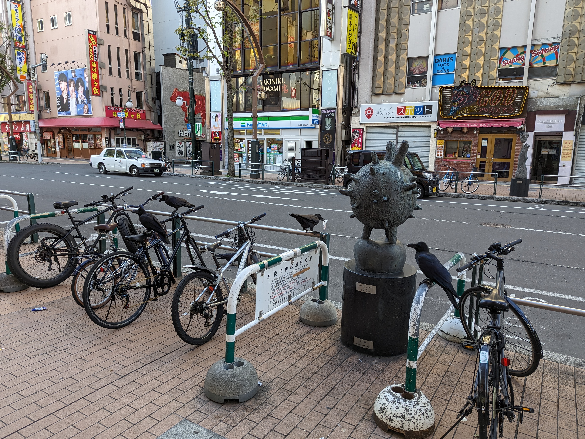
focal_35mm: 25
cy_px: 221
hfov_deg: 69.4
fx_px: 423
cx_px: 294
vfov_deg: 54.9
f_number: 1.85
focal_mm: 6.81
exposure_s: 1/192
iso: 54
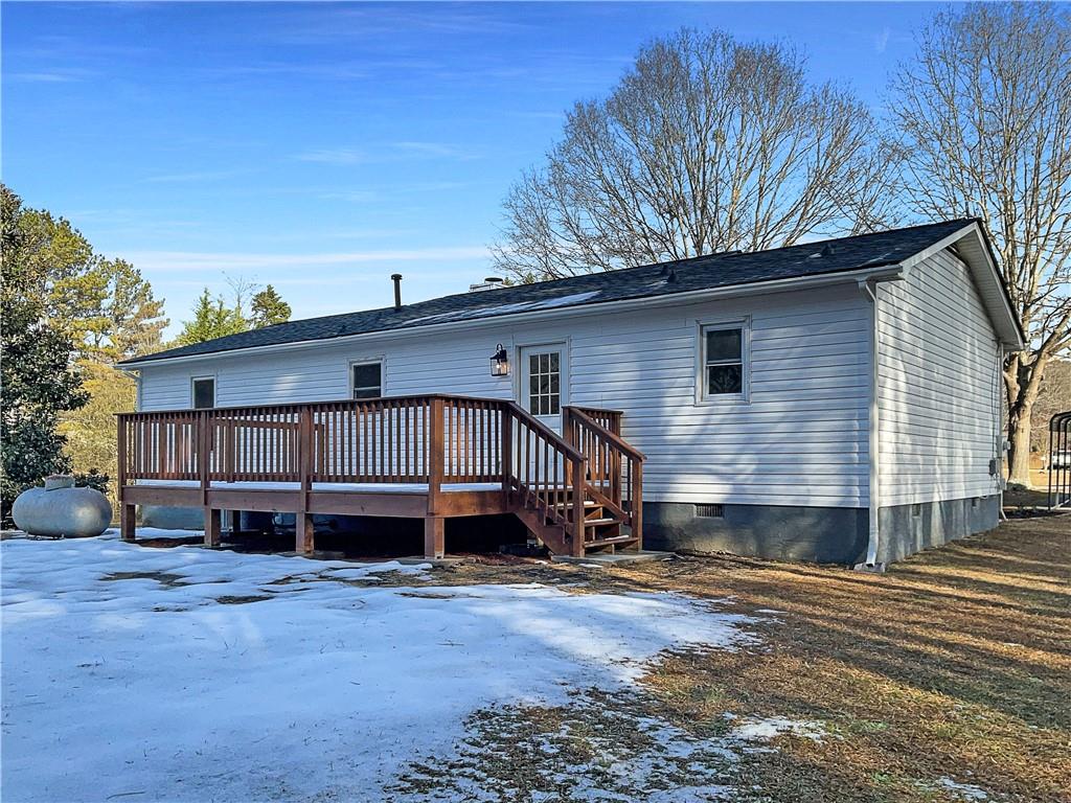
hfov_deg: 61.7
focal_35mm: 29
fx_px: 897
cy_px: 402
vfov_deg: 48.2
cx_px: 536
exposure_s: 1/1098
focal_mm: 3
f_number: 1.8
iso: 16
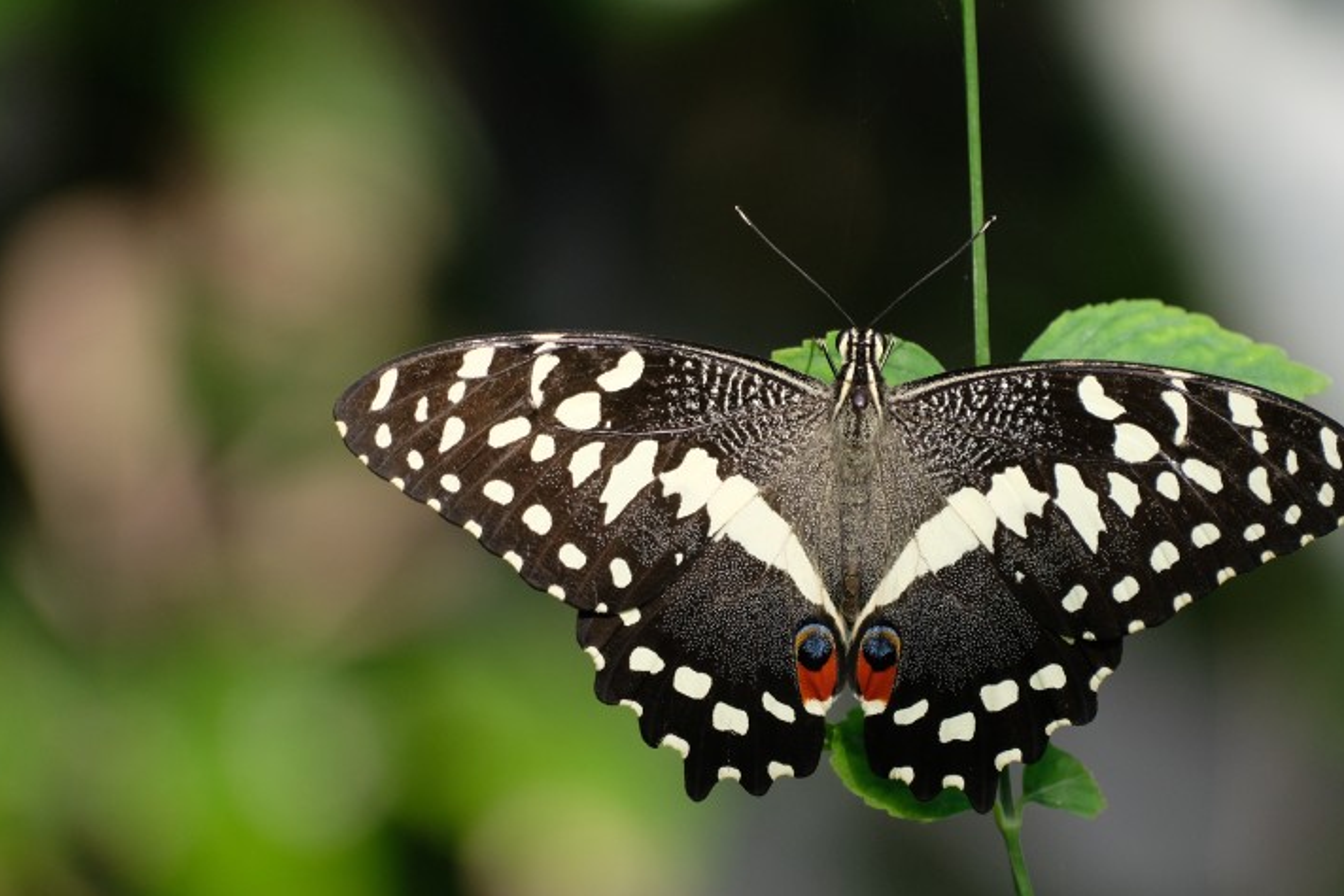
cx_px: 815
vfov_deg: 2.4
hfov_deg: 3.6
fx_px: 21278
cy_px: 529
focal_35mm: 570
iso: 1000
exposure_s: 1/450
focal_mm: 300
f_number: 5.6
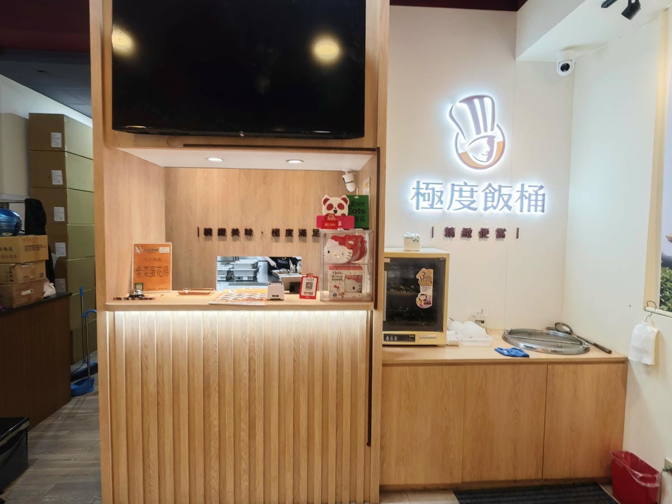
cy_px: 252
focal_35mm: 19
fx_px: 369
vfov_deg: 68.7
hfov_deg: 84.7
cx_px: 336
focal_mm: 2.03
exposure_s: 1/40
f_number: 1.8
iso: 200
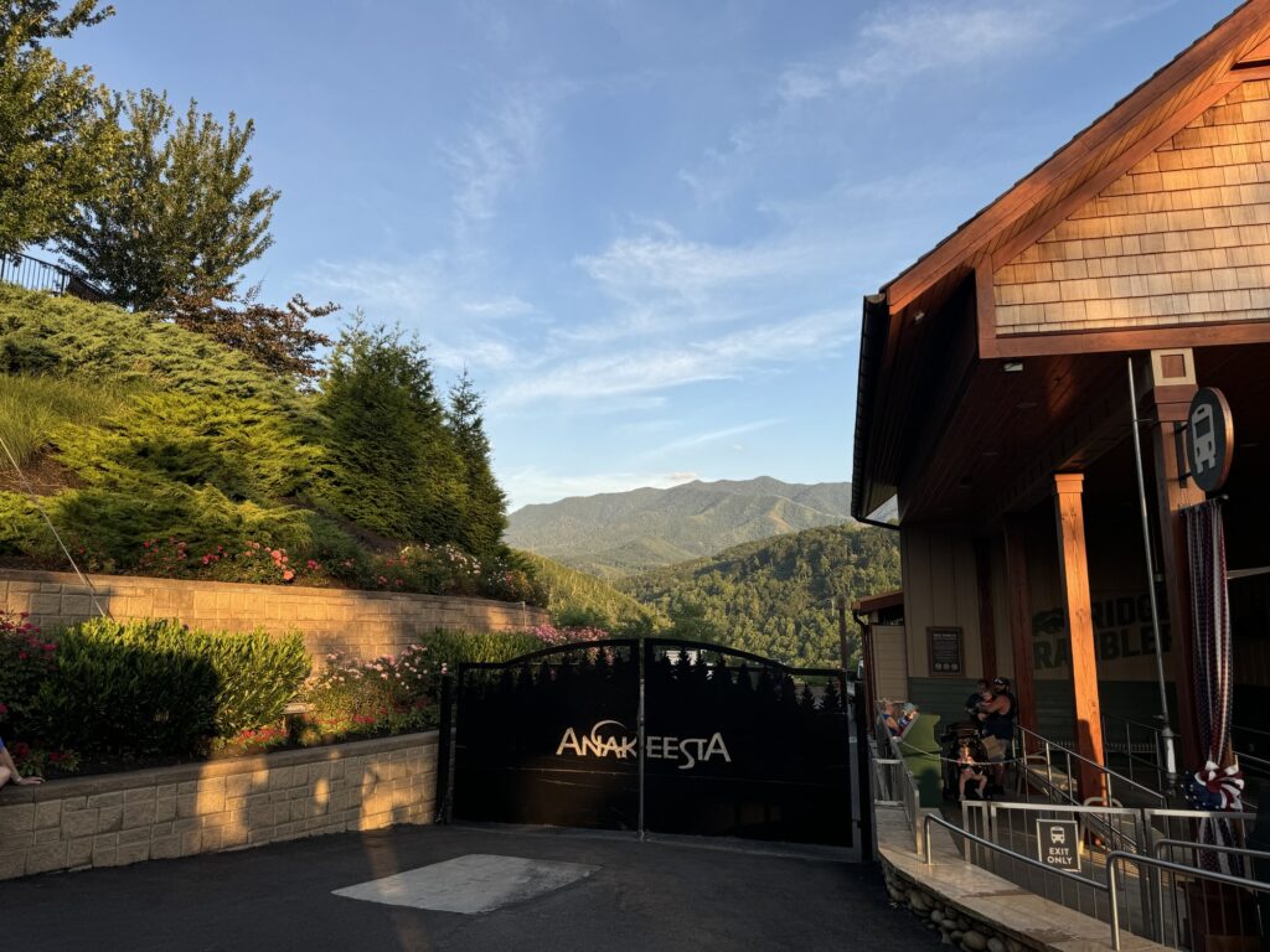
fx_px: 881
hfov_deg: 71.6
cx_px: 635
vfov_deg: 56.8
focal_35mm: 24
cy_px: 476
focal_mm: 6.76
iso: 80
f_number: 1.78
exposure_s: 1/1042
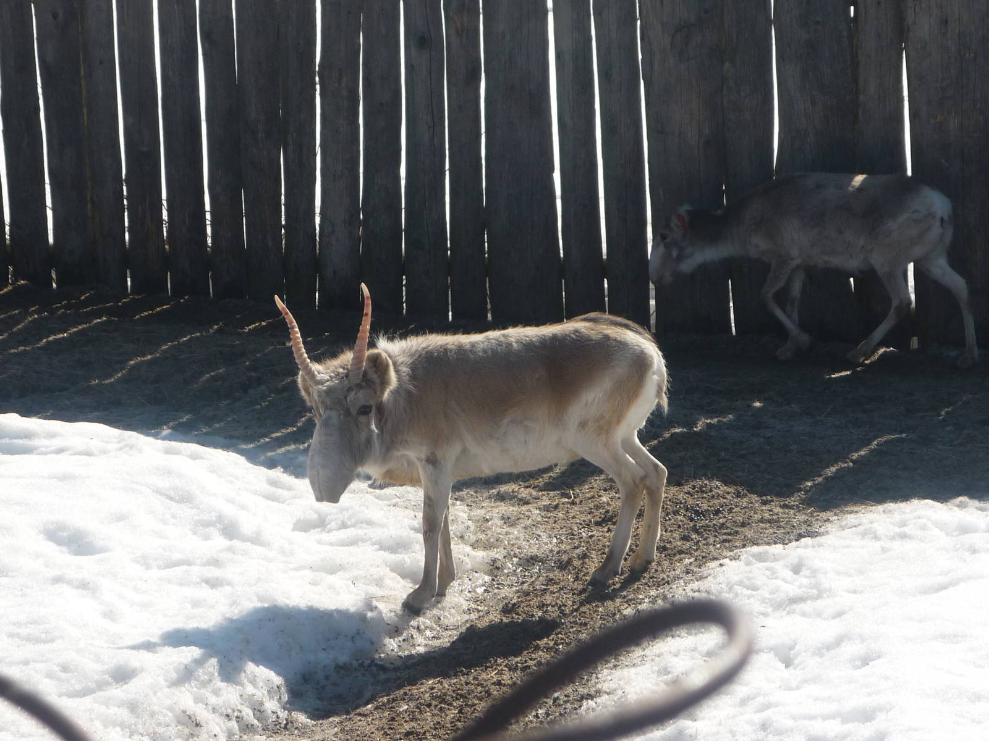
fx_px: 3628
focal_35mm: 127
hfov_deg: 15.5
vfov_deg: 11.7
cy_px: 370
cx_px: 494
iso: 100
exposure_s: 1/500
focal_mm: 16.5
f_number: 5.1
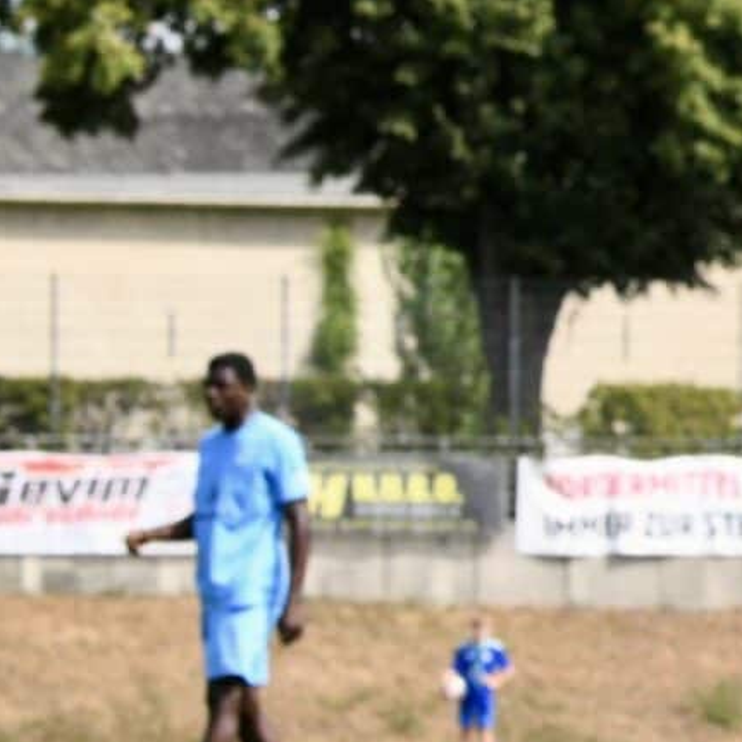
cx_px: 1754
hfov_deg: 3.7
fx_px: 11350
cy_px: 71
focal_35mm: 468
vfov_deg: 3.7
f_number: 11
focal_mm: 116
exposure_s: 1/1600
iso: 2000
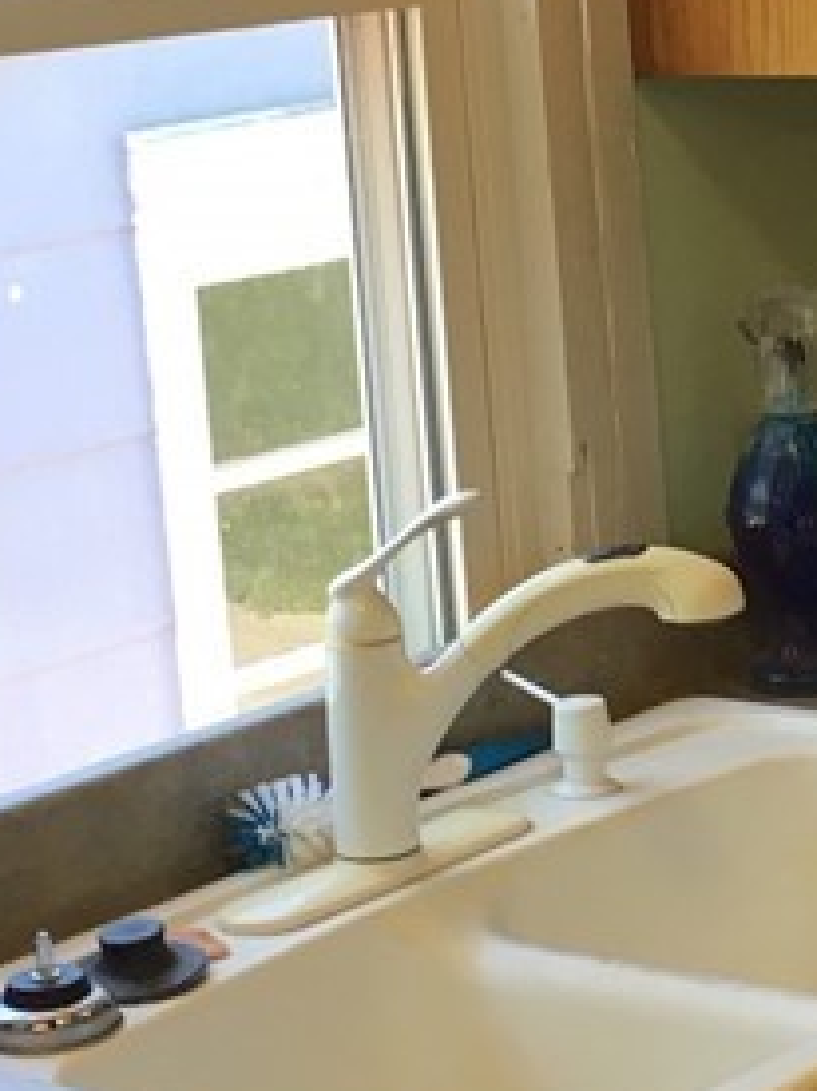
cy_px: 325
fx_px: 3401
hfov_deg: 13.3
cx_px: 972
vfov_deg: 18.1
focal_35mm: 108
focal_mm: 4.15
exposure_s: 1/40
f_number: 2.2
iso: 25
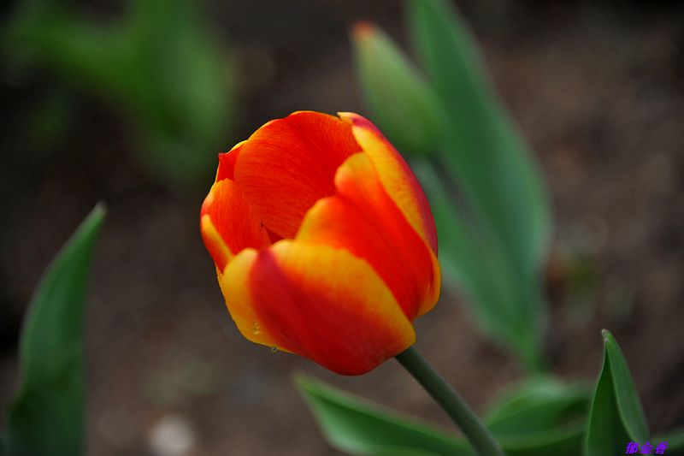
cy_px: 228
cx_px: 342
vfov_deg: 4.6
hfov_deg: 6.9
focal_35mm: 300
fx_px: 5698
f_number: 5.6
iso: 800
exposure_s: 1/500
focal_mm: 300
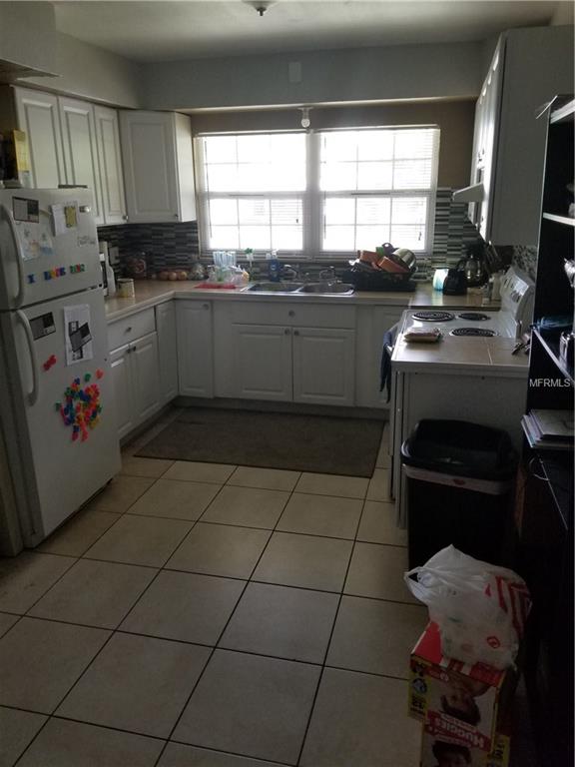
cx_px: 288
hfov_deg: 53.1
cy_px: 384
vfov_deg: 67.3
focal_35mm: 26
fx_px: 576
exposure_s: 1/60
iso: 160
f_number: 1.7
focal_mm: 4.25
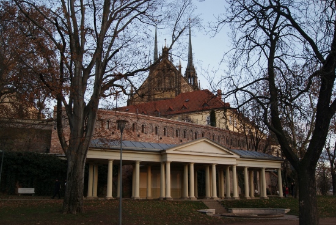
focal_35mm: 33
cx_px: 168
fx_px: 308
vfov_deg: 40.1
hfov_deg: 57.2
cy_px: 112
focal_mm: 22
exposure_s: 1/60
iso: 100
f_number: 6.3
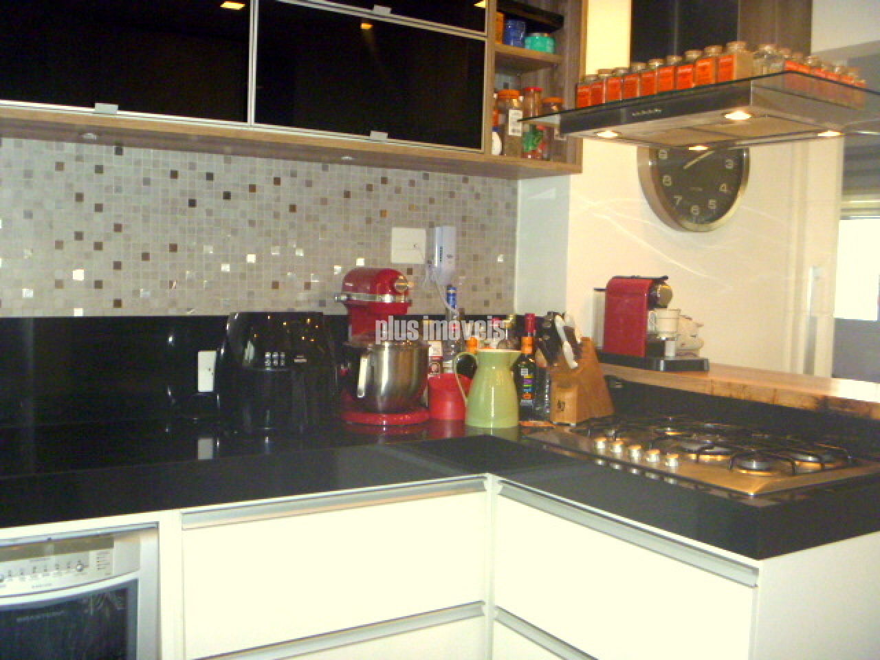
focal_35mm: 35
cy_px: 330
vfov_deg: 40.7
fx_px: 890
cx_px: 440
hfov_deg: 52.6
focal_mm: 6.3
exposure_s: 1/60
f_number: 3.5
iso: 400
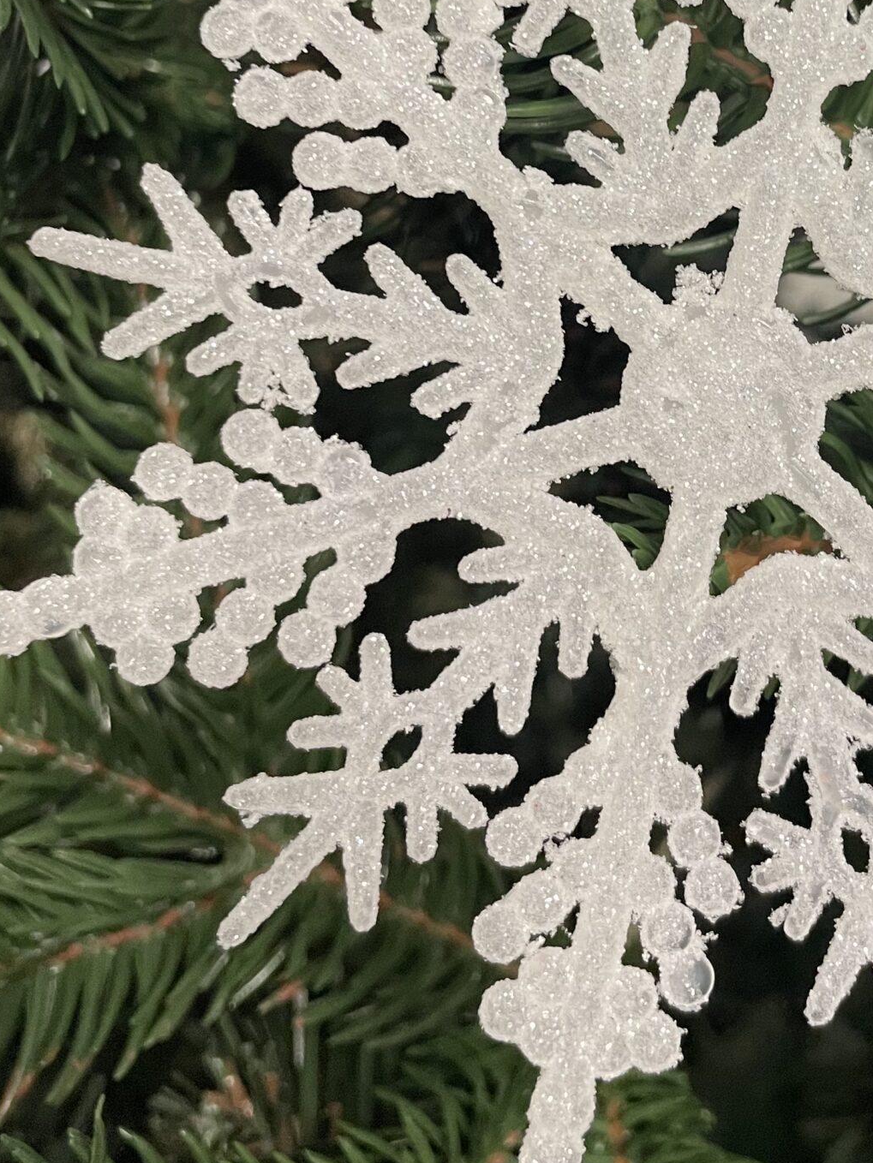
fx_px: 1647
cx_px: 709
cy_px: 181
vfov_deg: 37.1
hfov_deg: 29.0
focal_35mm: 49
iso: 125
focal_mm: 4.2
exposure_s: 1/50
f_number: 1.6
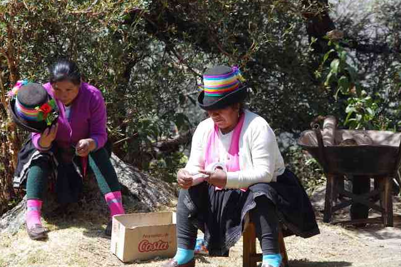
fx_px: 3131
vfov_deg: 4.9
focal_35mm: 281
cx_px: 180
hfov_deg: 7.3
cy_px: 121
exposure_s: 1/200
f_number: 7.1
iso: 400
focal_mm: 120
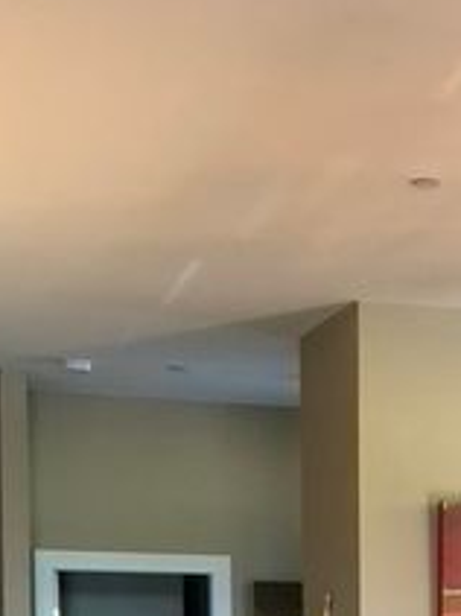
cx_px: 522
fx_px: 1884
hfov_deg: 13.6
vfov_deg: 17.2
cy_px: 841
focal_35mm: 106
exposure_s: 1/8
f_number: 1.8
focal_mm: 3.99
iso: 100
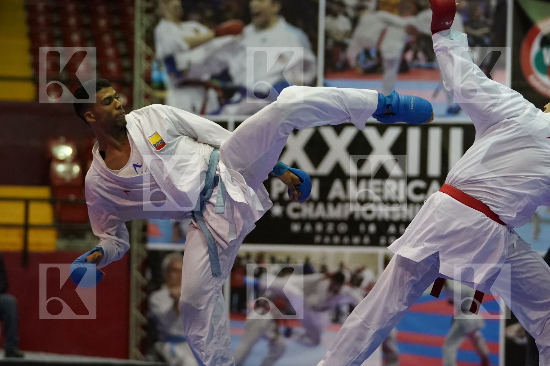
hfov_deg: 12.4
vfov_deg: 8.3
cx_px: 275
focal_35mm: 166
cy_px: 183
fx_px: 2536
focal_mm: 111
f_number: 2.8
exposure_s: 1/800
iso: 6400
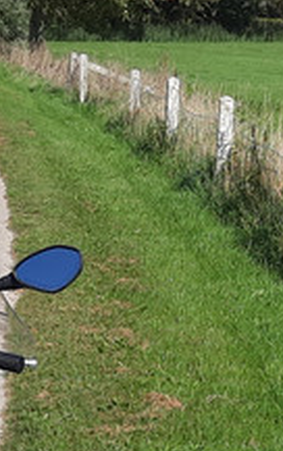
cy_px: 295
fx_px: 1601
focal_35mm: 130
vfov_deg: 16.0
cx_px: 207
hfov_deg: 10.1
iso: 32
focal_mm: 4.6
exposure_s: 1/1718
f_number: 2
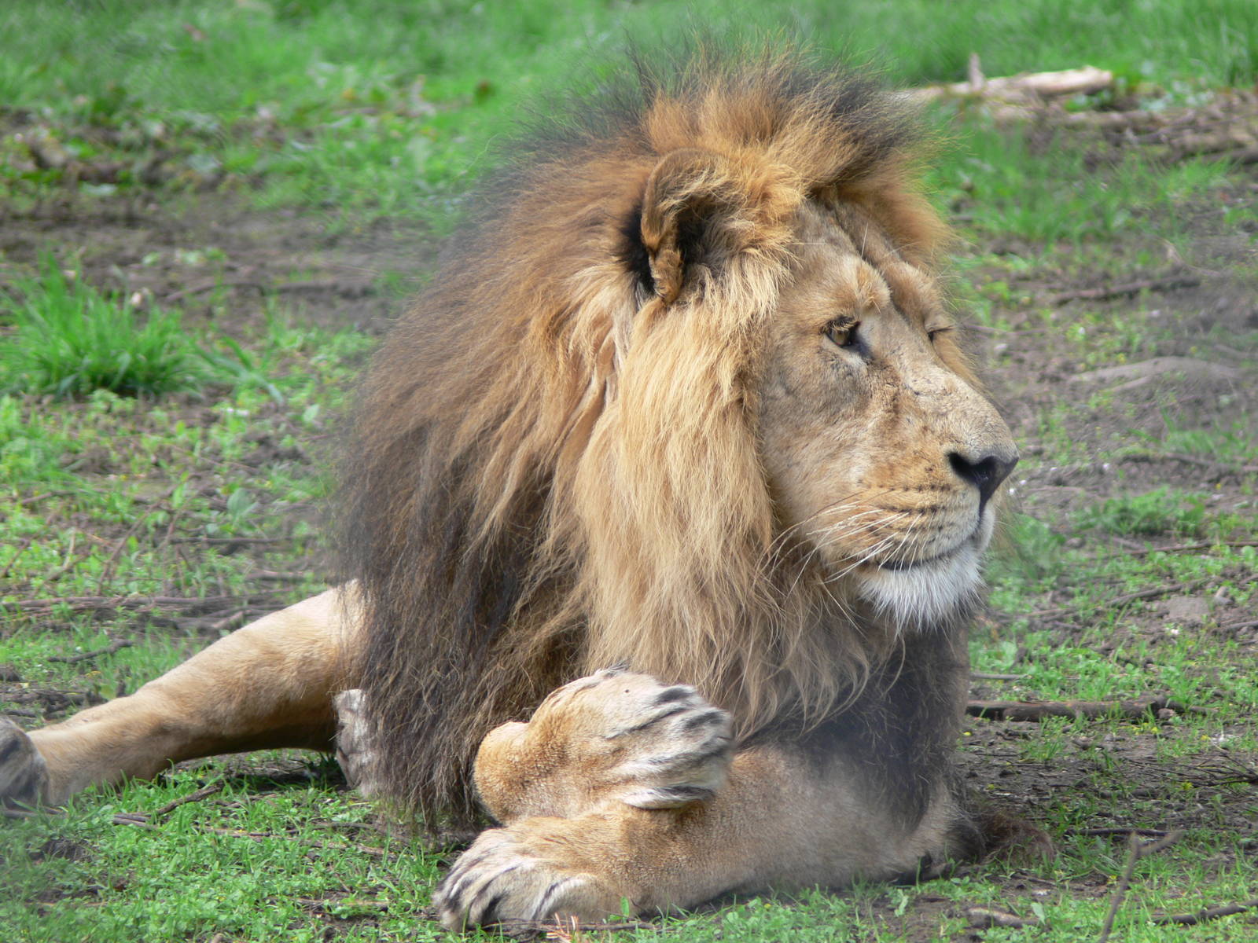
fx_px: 15263
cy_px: 472
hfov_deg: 4.7
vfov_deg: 3.5
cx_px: 629
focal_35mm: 420
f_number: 4
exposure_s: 1/100
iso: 80
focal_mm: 88.8
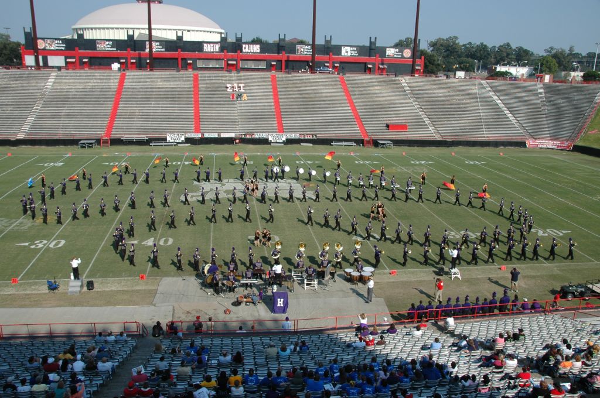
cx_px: 300
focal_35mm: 30
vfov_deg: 43.5
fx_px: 499
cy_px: 199
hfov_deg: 62.0
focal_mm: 20
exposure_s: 1/320
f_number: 9
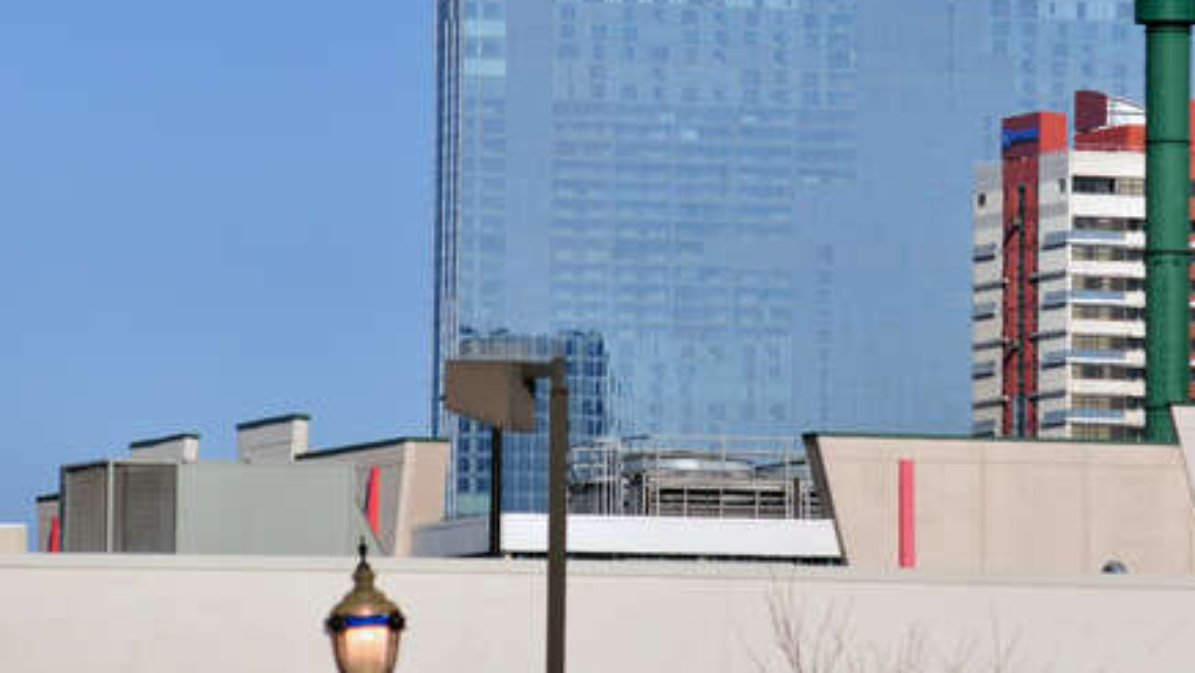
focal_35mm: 433
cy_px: -37
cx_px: 857
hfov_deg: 5.0
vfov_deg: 2.8
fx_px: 13725
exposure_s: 1/2500
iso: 200
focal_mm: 150
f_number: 6.3
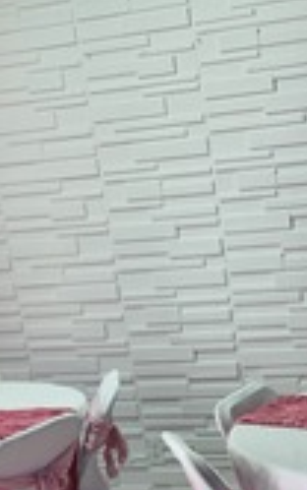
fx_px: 1176
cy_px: 443
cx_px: 363
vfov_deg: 22.9
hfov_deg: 14.4
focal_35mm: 88
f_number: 1.8
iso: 50
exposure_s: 1/120
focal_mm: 6.4
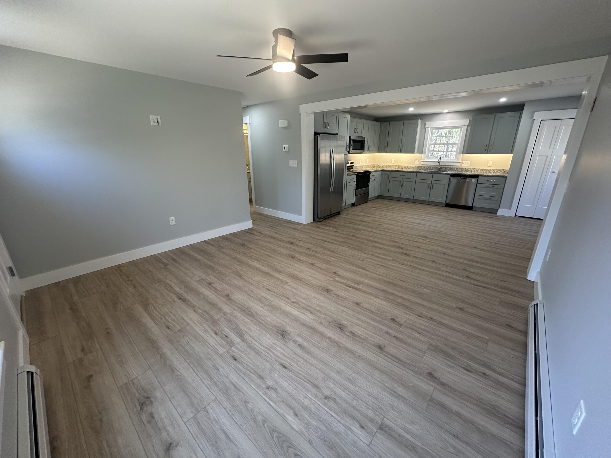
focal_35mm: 14
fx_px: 247
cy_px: 229
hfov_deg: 102.1
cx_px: 306
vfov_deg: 85.7
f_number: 2.2
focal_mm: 2.22
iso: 200
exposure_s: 1/120
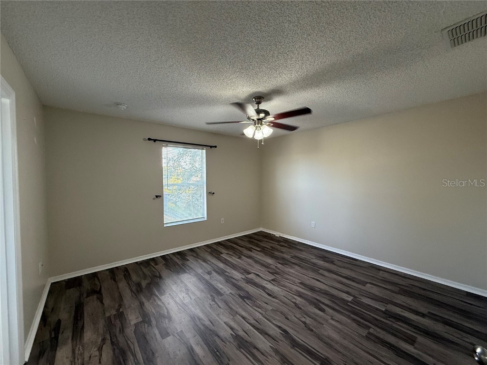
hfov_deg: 102.1
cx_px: 244
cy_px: 182
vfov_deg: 85.7
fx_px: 197
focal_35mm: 14
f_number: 2.2
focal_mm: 2.22
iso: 200
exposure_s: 1/120
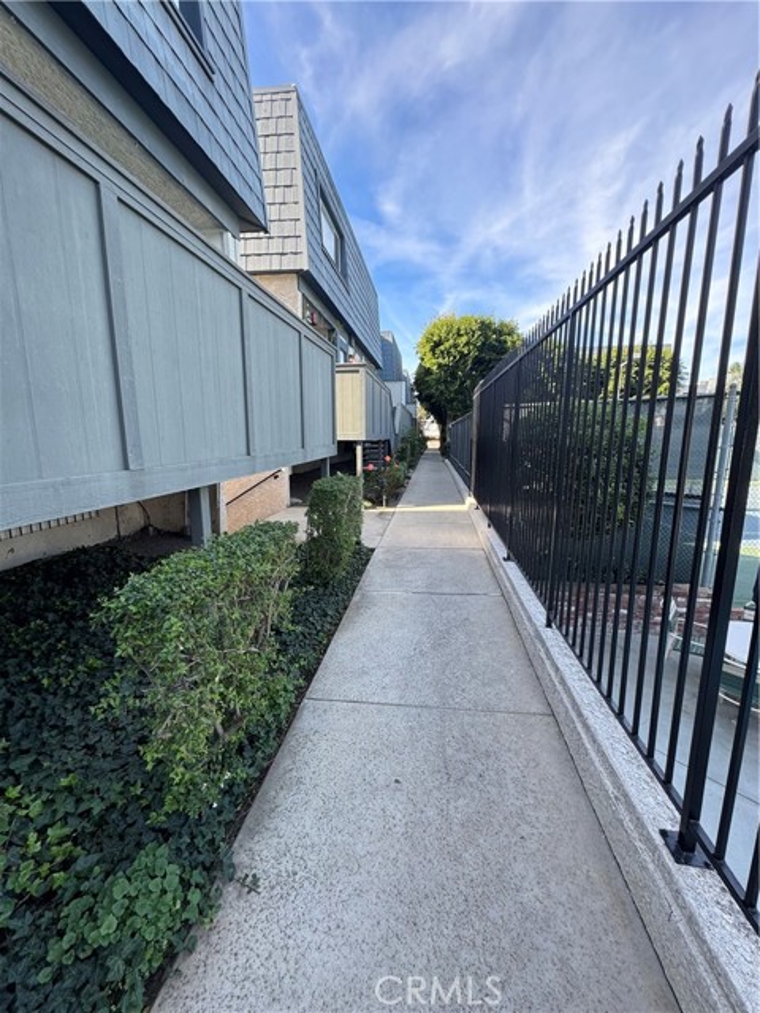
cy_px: 506
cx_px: 380
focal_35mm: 14
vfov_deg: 102.1
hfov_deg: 85.7
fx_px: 410
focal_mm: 2.22
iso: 40
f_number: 2.2
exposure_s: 1/241
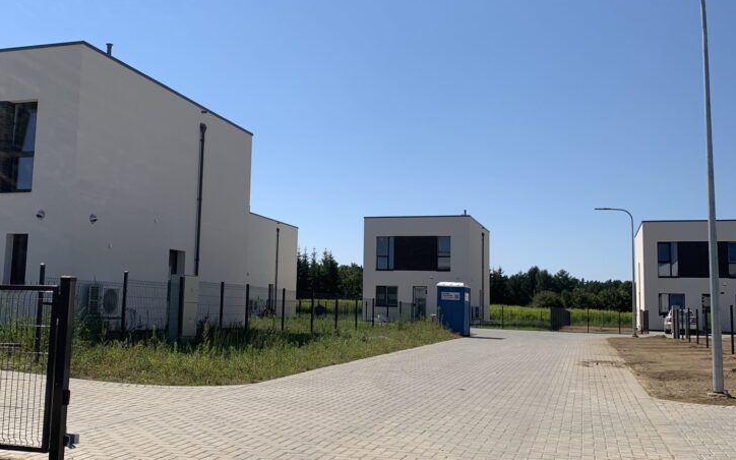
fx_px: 782
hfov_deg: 50.3
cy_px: 231
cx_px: 324
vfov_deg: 32.7
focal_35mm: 39
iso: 25
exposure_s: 1/3937
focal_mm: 4.25
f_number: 1.8
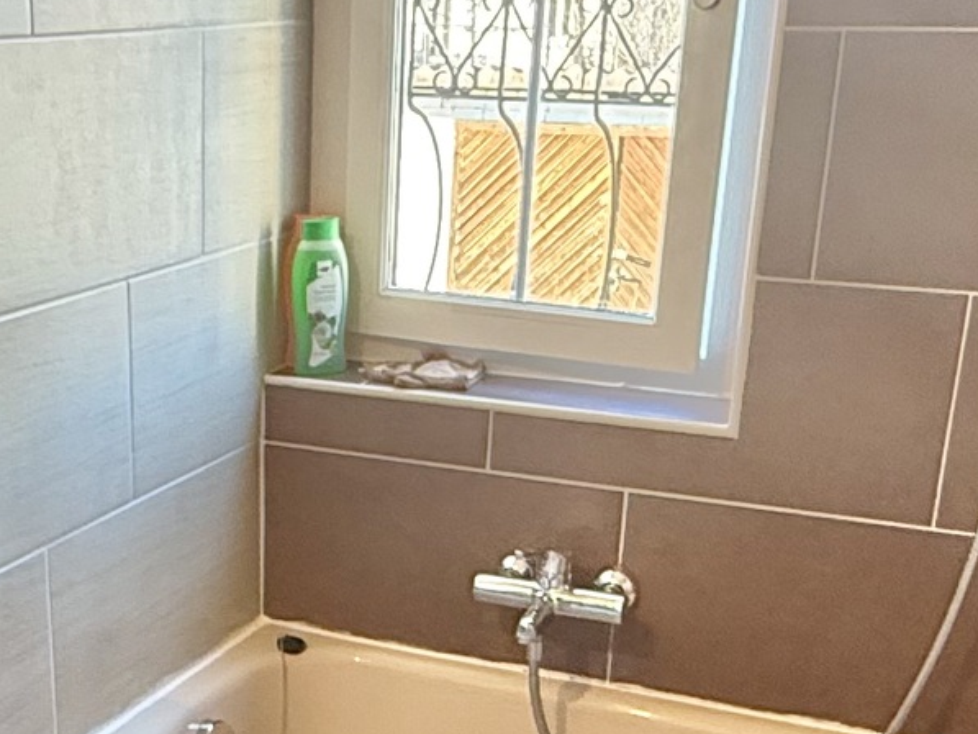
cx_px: 236
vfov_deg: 23.7
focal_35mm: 60
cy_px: 677
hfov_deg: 31.6
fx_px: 1696
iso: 400
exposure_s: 1/100
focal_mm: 2.22
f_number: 2.2
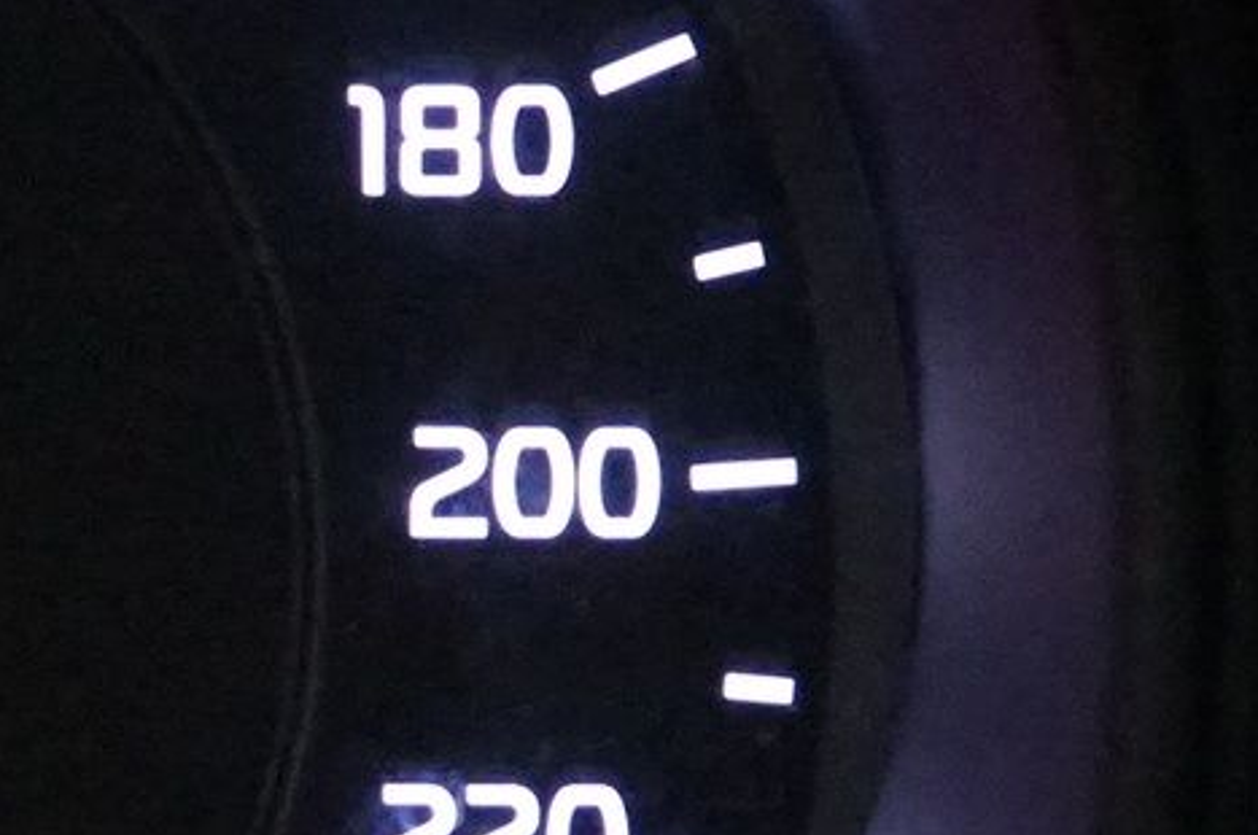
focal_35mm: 375
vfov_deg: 3.7
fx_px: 13086
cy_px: 469
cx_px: -539
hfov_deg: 5.5
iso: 6400
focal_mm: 70
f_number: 5.6
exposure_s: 1/60
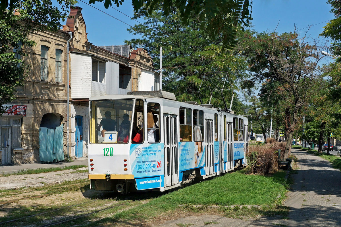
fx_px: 426
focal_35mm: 45
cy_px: 114
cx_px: 170
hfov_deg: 43.6
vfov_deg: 29.9
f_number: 8
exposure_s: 1/1000
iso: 200
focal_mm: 30
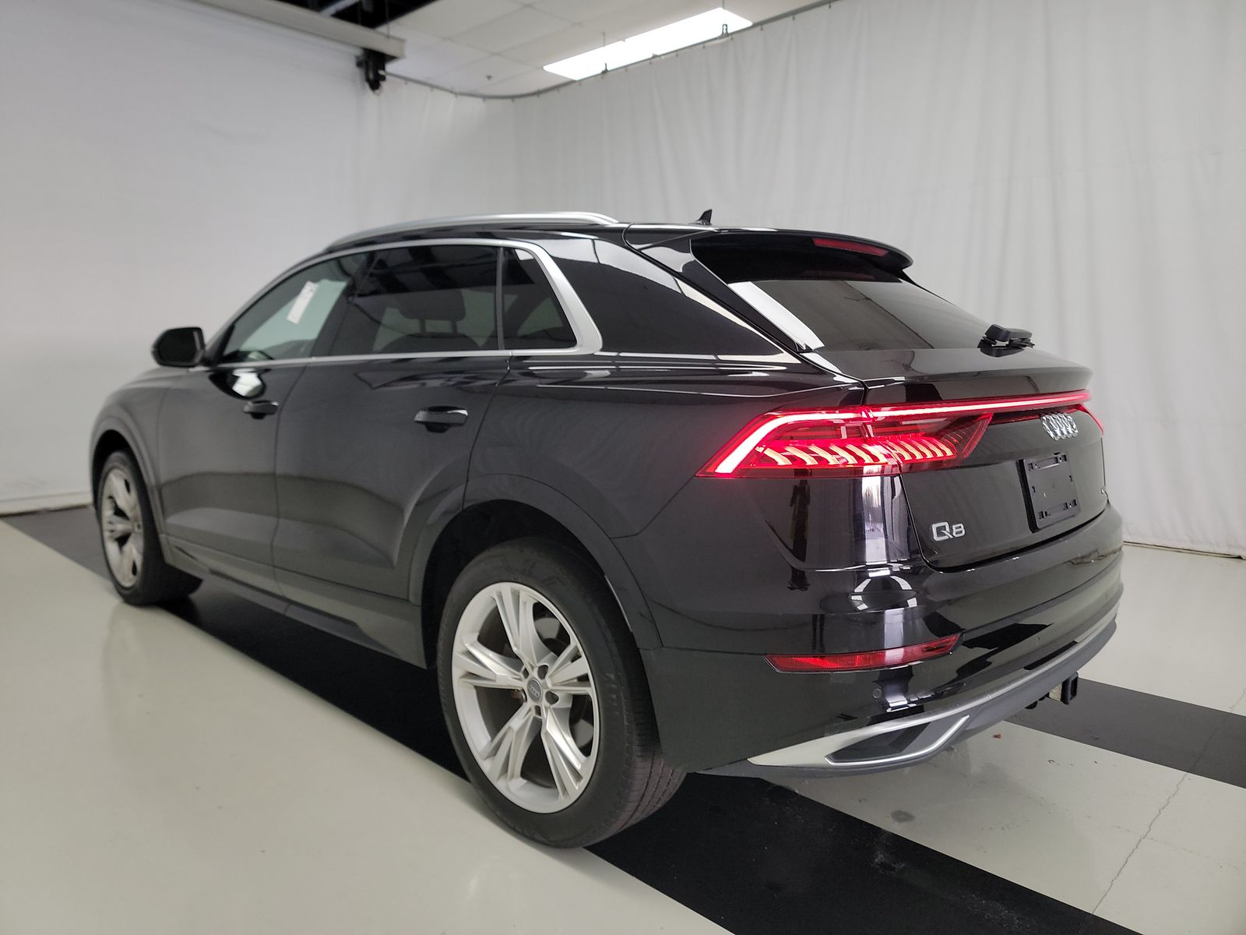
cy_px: 468
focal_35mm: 24
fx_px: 864
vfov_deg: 56.8
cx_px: 623
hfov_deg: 71.6
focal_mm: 6.7
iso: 239
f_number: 1.8
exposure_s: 1/59
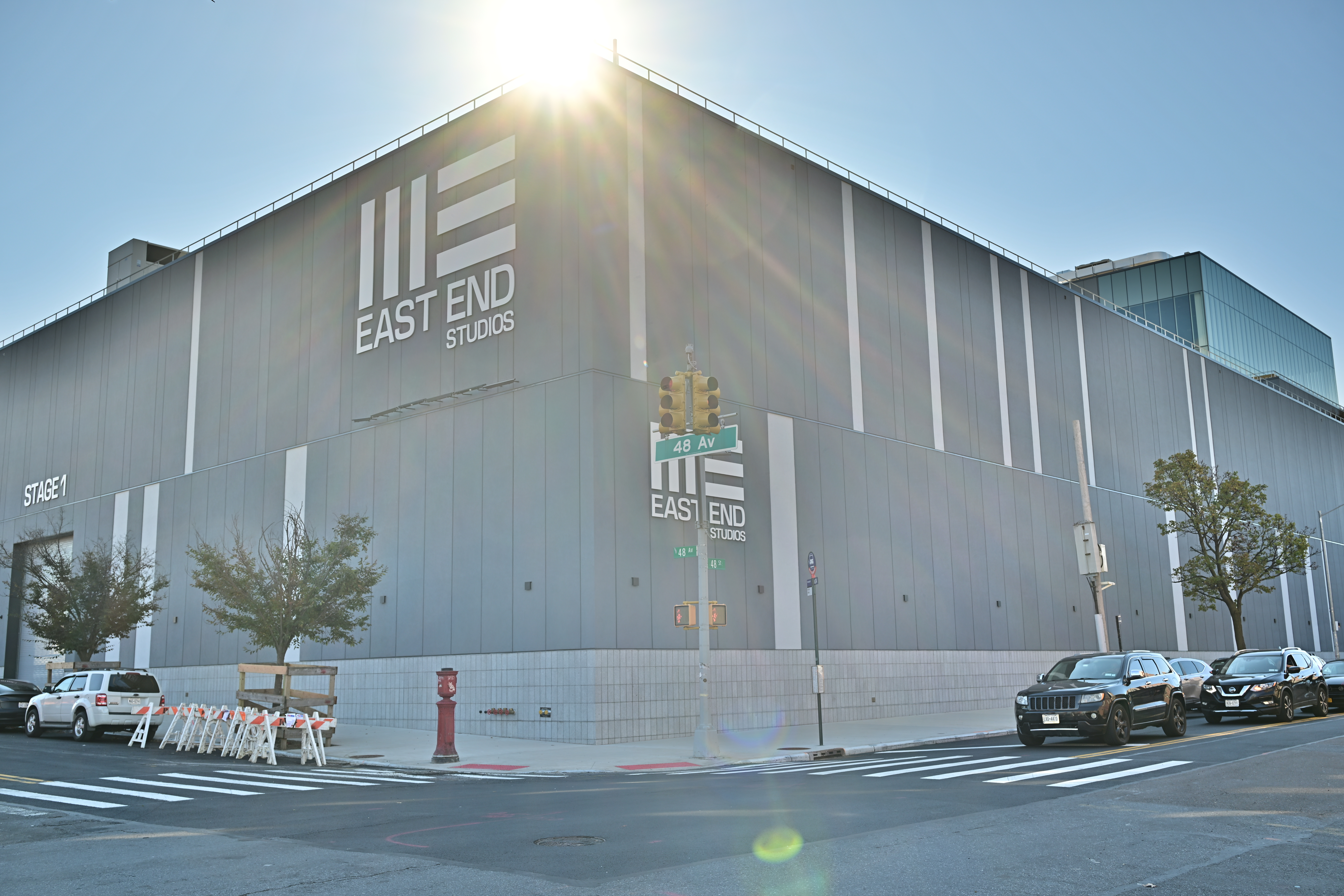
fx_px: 1195
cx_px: 672
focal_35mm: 32
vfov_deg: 41.1
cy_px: 448
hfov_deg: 58.7
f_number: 5.6
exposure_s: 1/200
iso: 72
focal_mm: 32
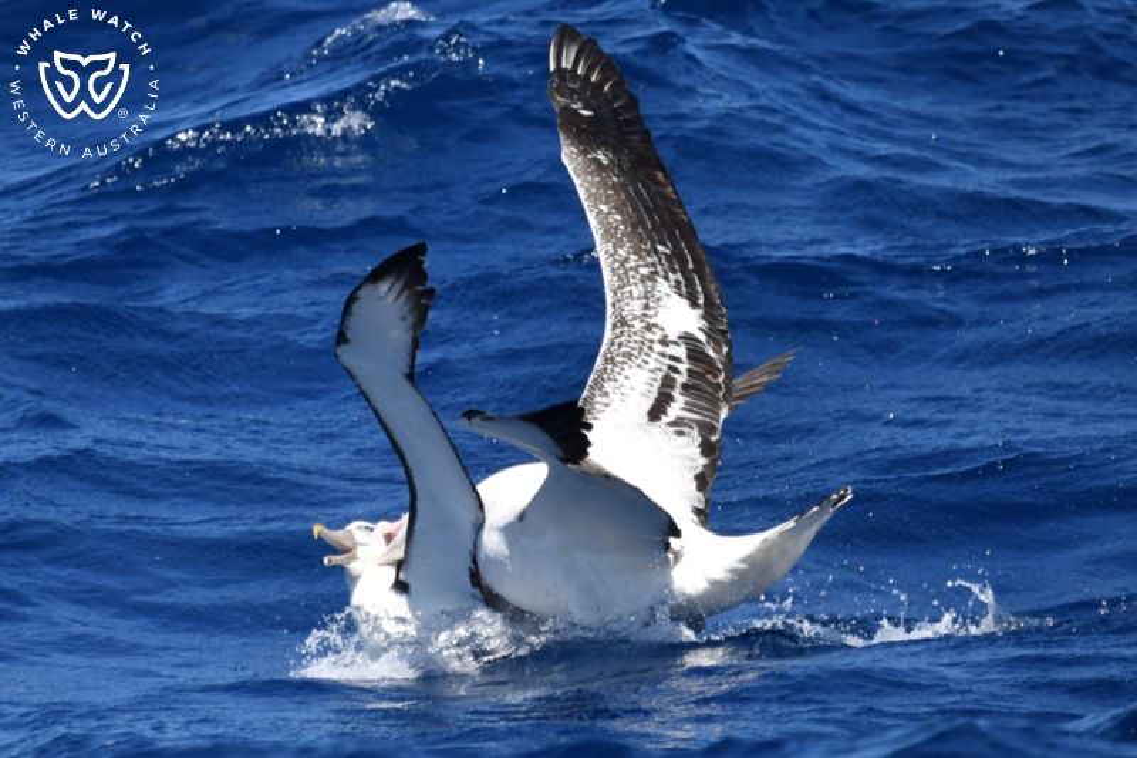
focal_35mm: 600
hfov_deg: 3.4
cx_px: 568
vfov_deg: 2.3
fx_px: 18945
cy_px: 379
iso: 1250
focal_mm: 600
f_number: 6.3
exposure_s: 1/8000
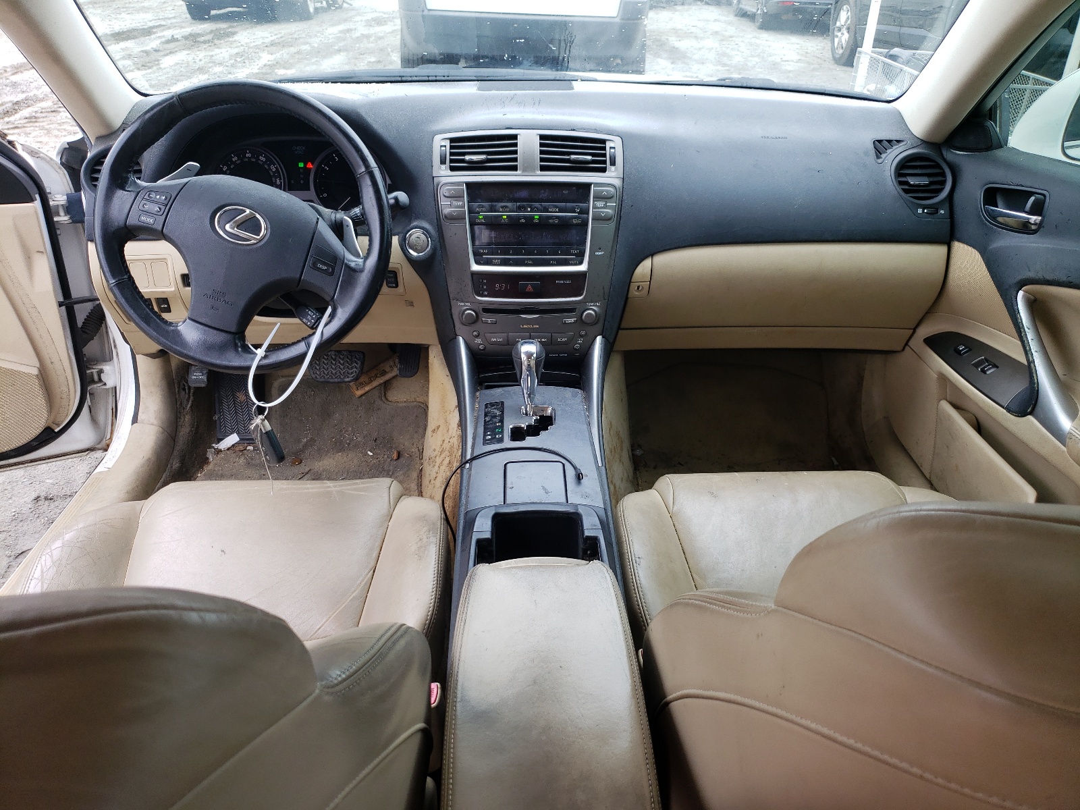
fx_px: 811
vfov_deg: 53.1
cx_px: 540
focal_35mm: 26
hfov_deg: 67.3
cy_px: 405
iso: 50
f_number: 1.5
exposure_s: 1/189
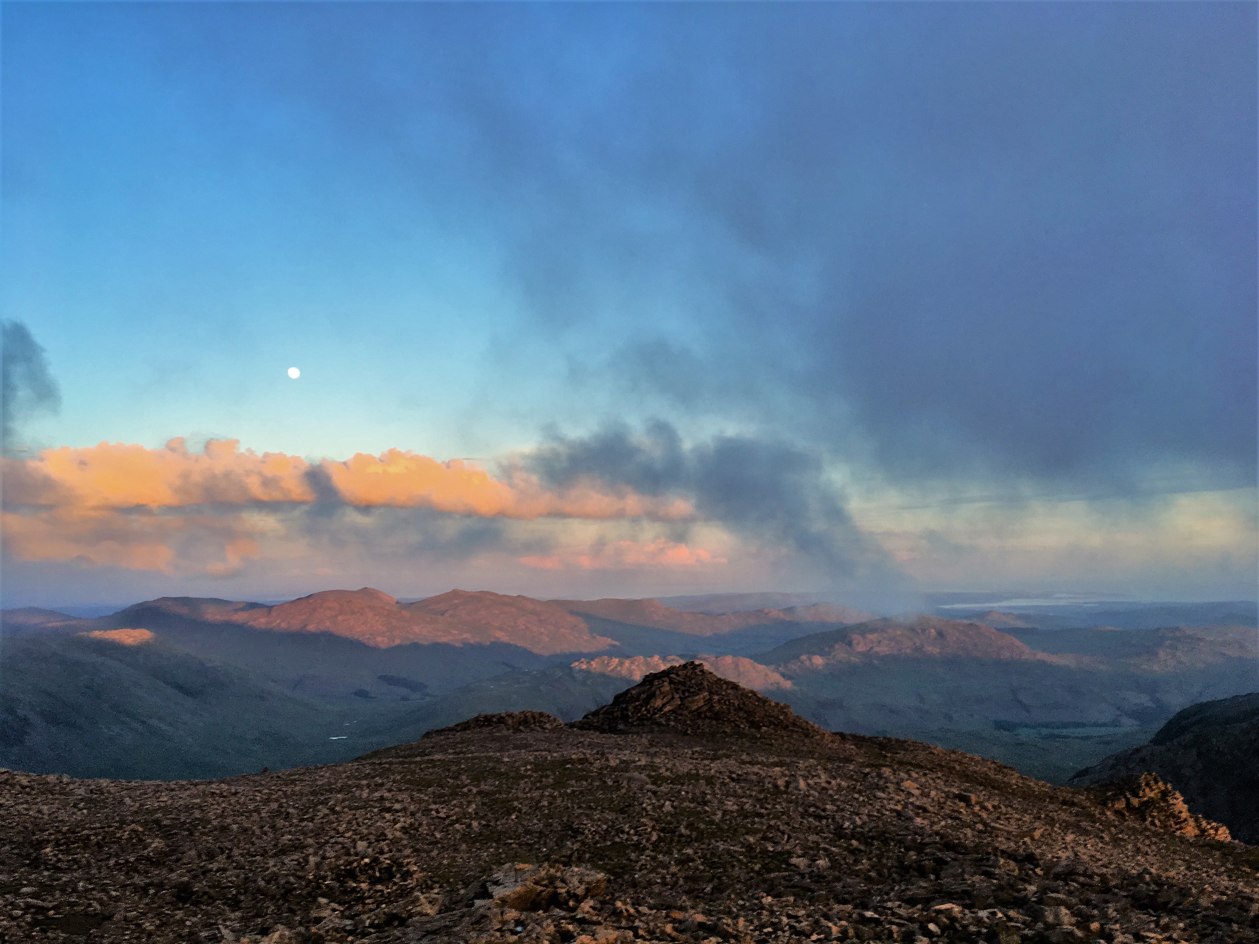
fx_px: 1055
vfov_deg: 48.2
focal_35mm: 29
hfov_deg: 61.7
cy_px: 472
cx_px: 630
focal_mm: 4.15
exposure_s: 1/170
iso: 25
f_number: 2.2
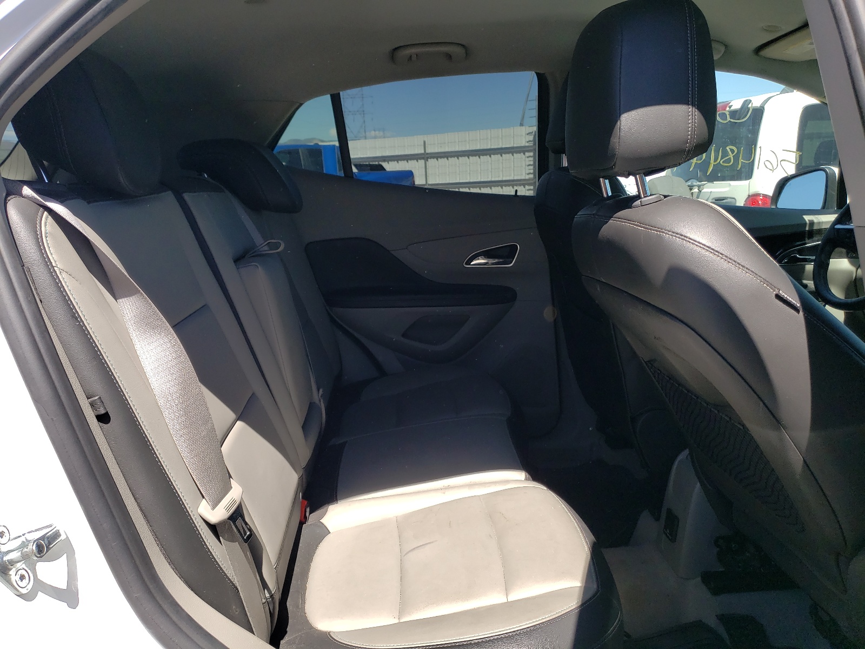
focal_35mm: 26
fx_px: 650
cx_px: 432
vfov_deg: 53.1
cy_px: 324
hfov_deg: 67.3
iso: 50
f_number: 1.5
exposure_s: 1/1250
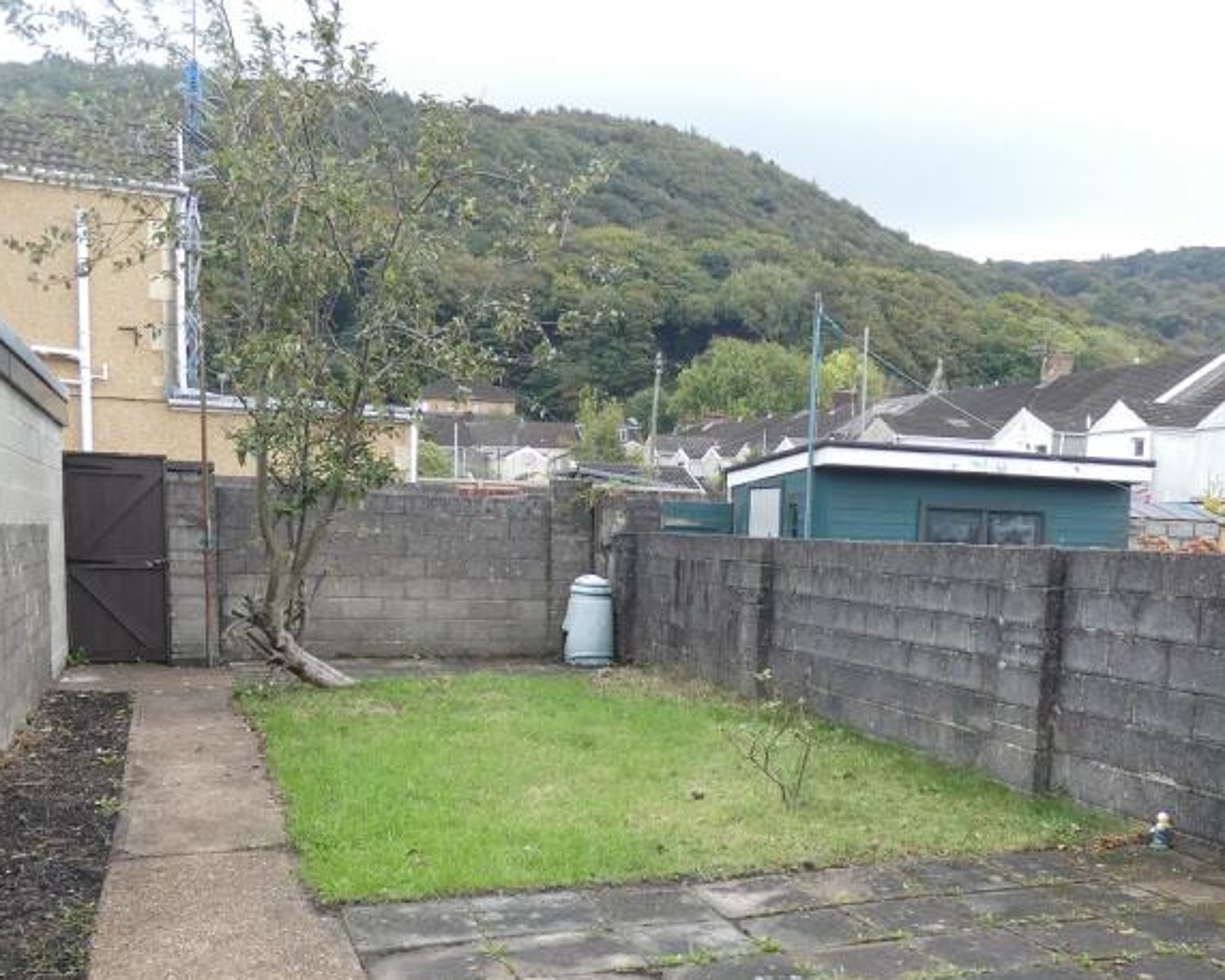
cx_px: 712
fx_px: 1269
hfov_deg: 51.3
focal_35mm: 35
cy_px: 697
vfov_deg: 41.4
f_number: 2.8
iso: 80
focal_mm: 3.6
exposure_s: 1/100
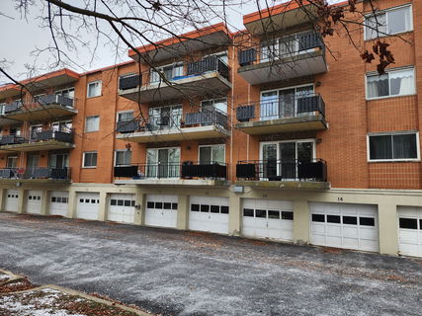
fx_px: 280
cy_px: 158
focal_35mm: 23
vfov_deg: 58.9
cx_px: 211
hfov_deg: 73.9
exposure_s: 1/191
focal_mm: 6.4
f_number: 1.8
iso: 12
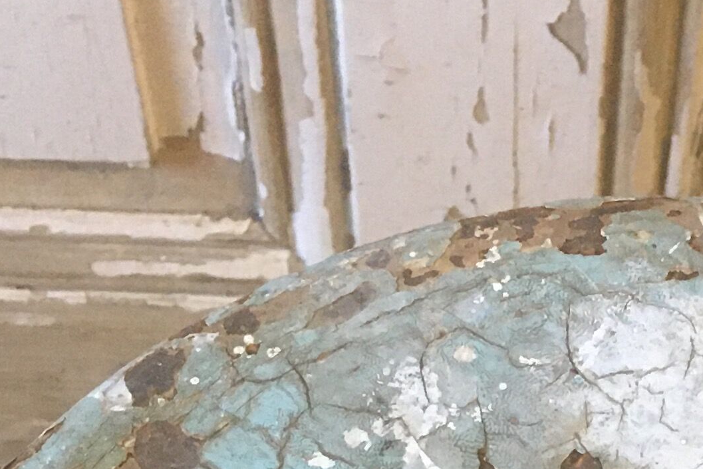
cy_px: 954
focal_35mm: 115
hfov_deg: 17.2
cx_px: 759
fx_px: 2246
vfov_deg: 10.8
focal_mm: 4.15
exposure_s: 1/33
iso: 200
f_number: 2.2
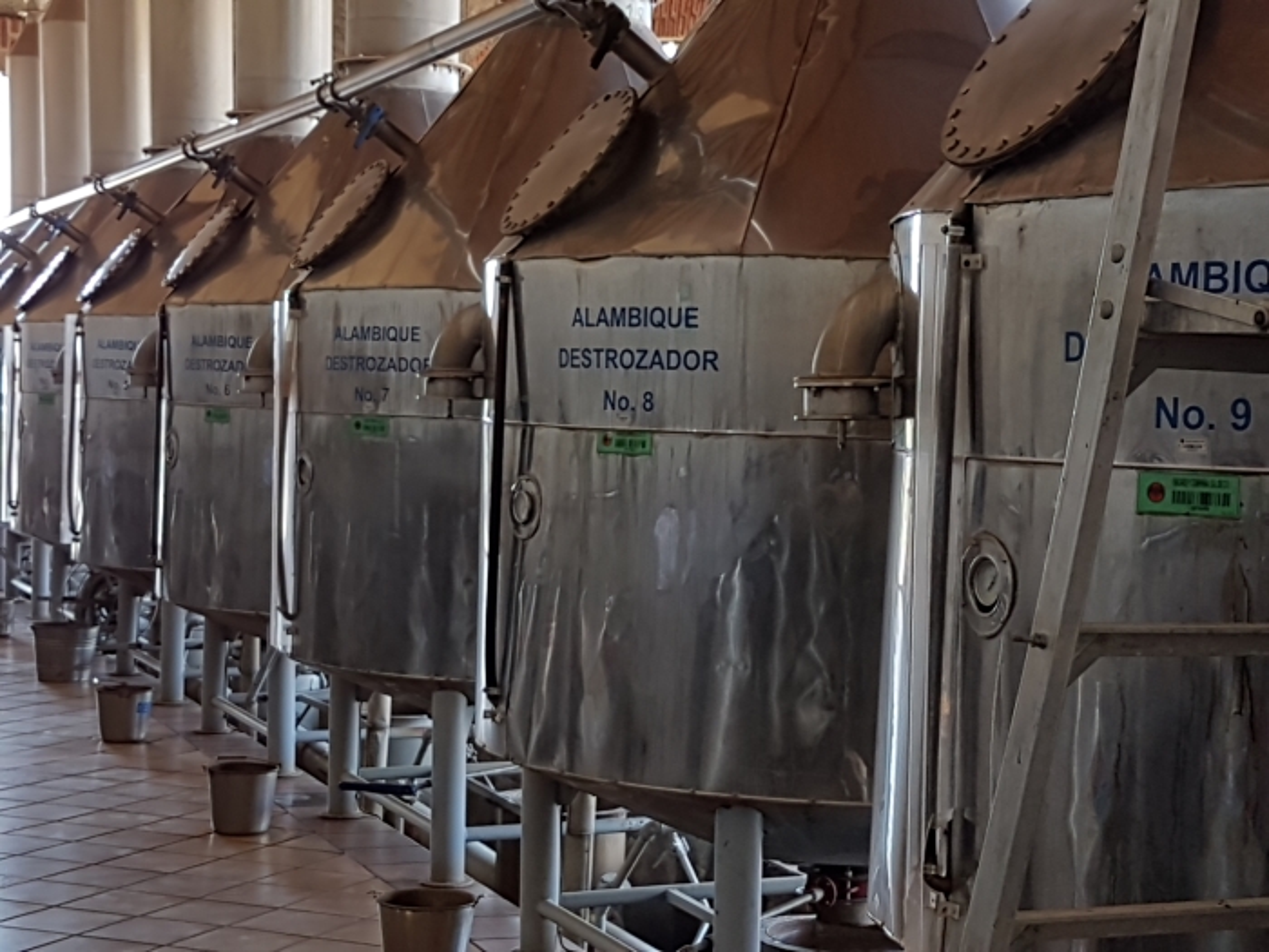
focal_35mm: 26
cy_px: 476
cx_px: 634
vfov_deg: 53.1
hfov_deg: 67.3
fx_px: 953
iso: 64
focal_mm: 4.2
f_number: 1.7
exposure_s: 1/100
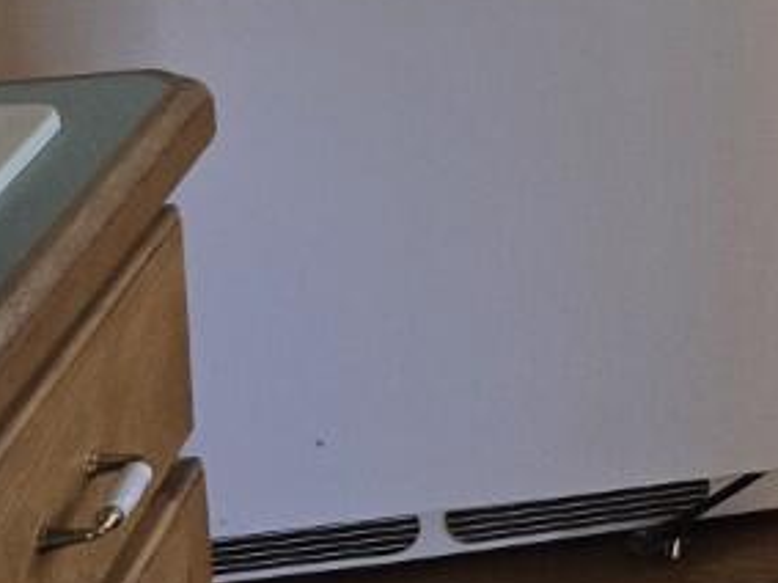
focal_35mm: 117
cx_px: 1658
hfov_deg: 13.7
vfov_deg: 11.5
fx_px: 2628
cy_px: -534
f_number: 1.7
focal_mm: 6.3
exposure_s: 1/180
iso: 200
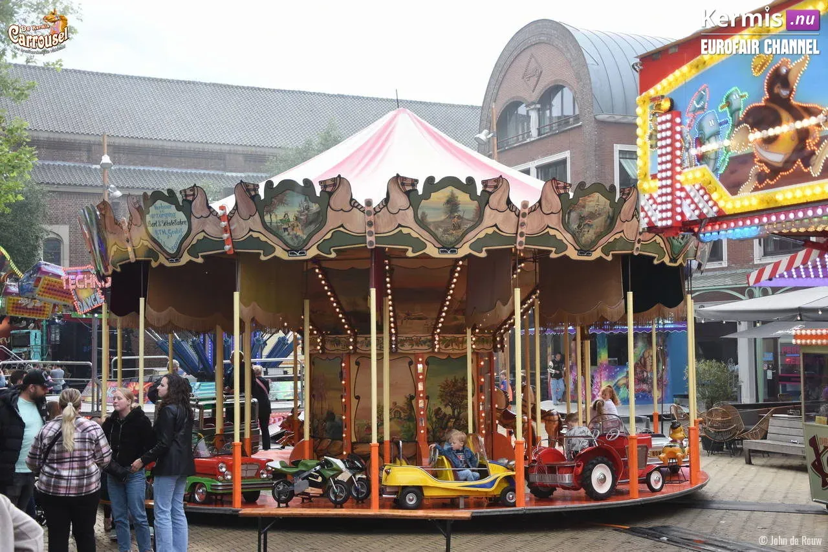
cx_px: 414
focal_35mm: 51
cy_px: 276
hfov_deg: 38.9
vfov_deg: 26.5
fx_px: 1173
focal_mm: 34
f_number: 4.2
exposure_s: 1/400
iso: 500
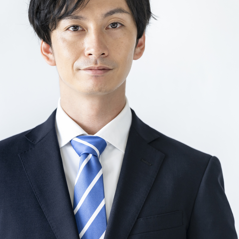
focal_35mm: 281
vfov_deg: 6.2
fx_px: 2195
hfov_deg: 6.2
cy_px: 69
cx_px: 92
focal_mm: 148
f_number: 2.8
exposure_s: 1/200
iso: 400
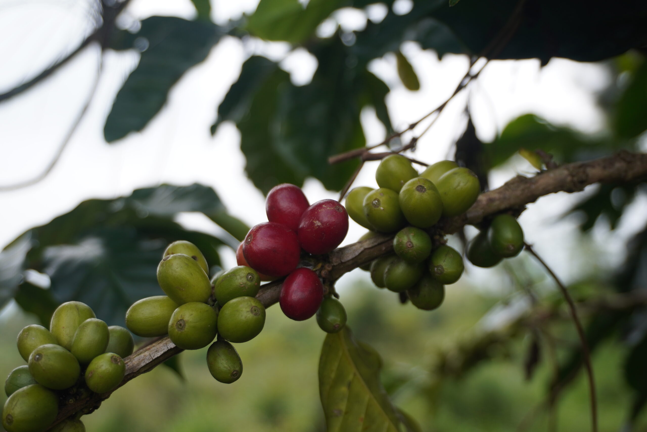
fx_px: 836
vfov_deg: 28.9
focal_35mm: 46
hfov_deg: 42.3
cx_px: 324
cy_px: 216
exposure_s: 1/320
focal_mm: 31
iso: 100
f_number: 5
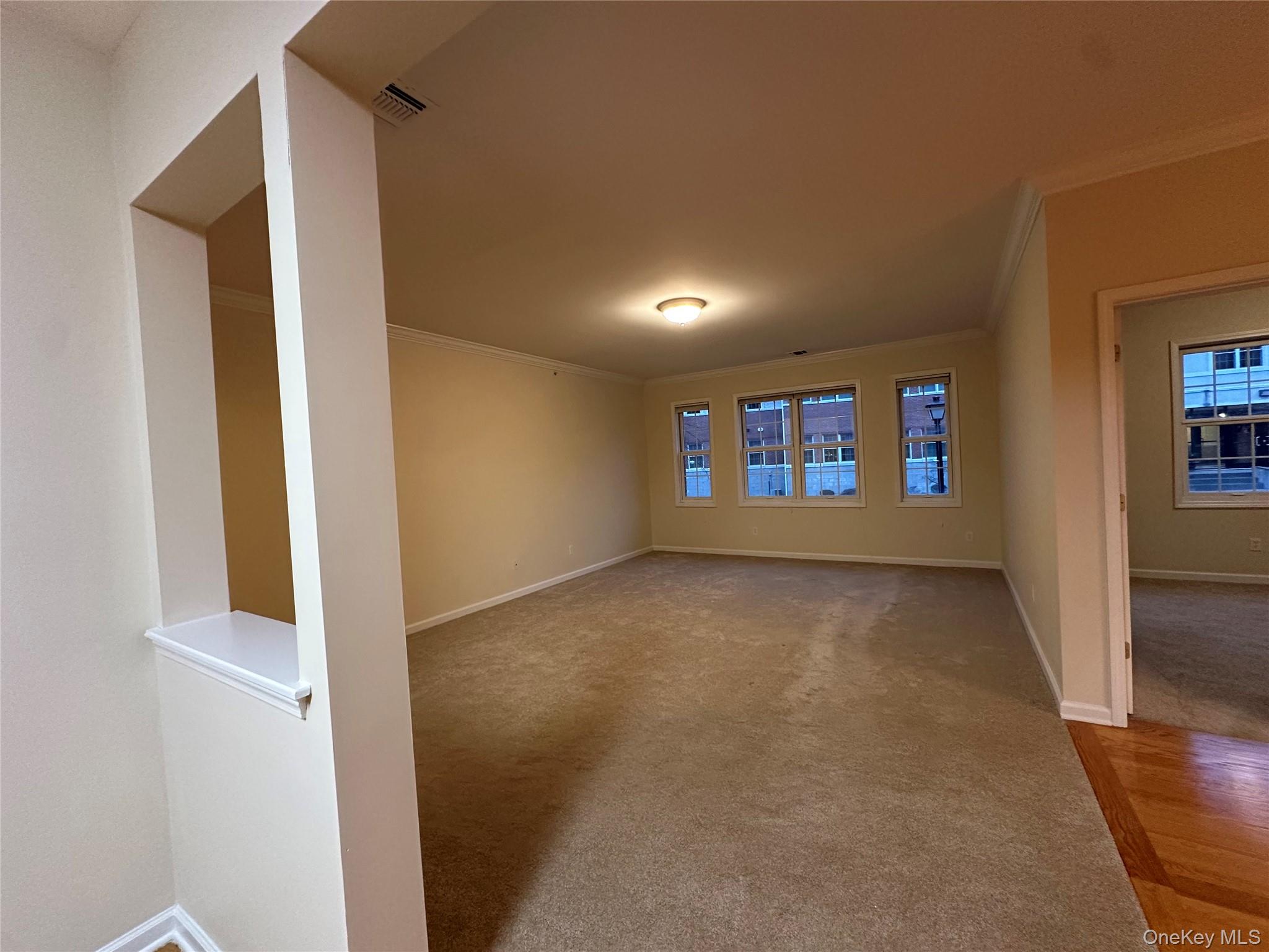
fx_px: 513
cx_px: 634
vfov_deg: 85.7
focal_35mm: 14
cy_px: 476
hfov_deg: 102.1
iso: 320
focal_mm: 2.22
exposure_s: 1/60
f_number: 2.2
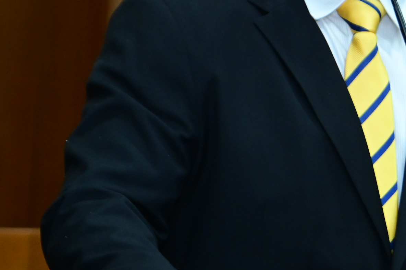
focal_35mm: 217
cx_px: 321
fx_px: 2447
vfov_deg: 6.3
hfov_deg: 9.5
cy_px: 50
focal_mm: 85
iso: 3200
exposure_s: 1/125
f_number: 6.3
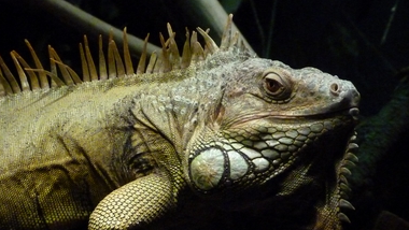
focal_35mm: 191
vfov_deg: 6.4
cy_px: 174
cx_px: 251
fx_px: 2072
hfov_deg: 11.3
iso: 800
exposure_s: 1/640
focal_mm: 23.1
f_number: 3.6
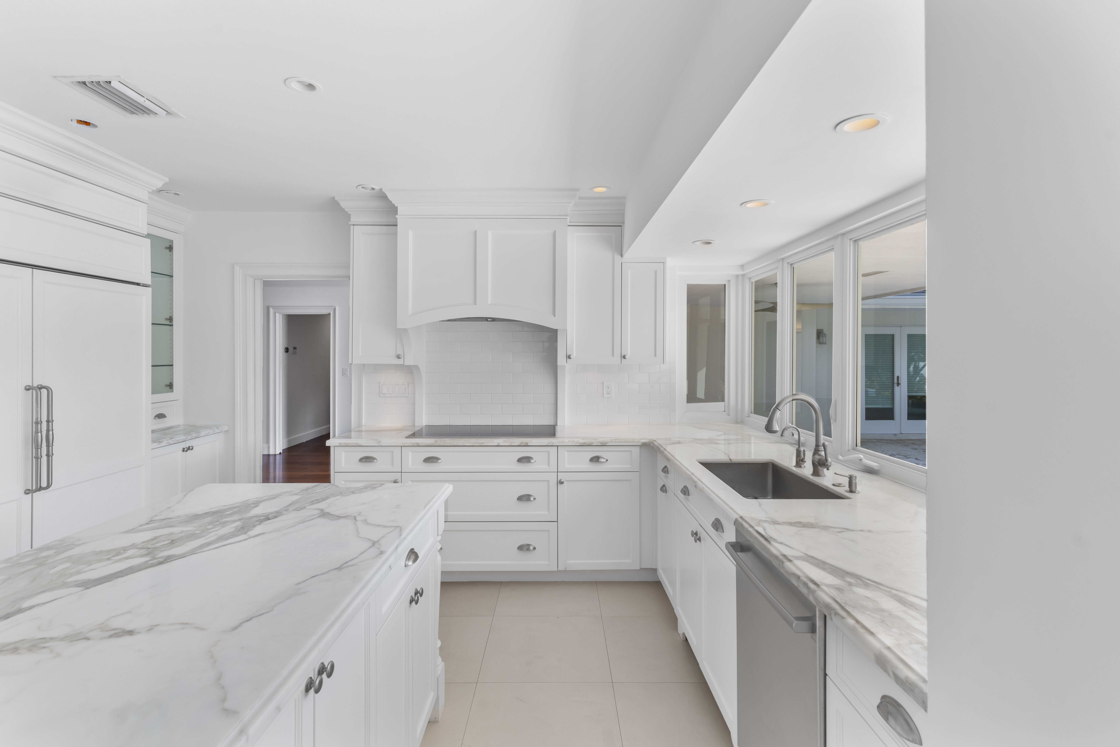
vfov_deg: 70.4
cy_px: 374
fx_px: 529
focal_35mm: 17
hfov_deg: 93.3
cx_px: 560
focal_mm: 17
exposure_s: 1/30
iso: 250
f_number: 8
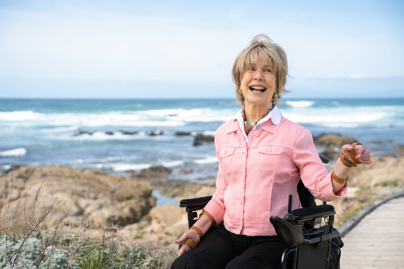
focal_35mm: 58
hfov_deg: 34.5
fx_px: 650
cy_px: 134
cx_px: 202
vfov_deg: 23.4
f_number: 3.5
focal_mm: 57.9
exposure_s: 1/2500
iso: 160
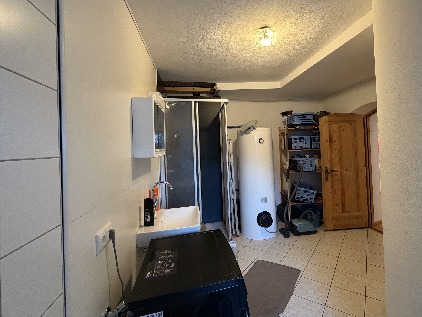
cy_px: 143
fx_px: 207
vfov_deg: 74.5
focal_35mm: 17
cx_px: 245
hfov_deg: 90.3
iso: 500
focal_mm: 2.22
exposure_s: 1/50
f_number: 2.2
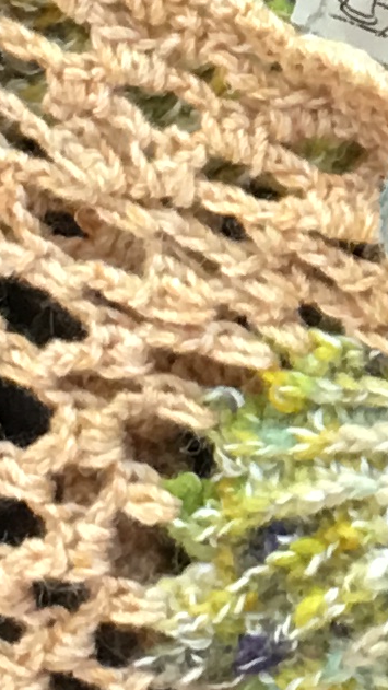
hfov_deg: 5.9
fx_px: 3694
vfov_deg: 10.5
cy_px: -89
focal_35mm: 202
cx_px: 739
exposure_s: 1/17
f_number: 2.2
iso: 50
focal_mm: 4.15
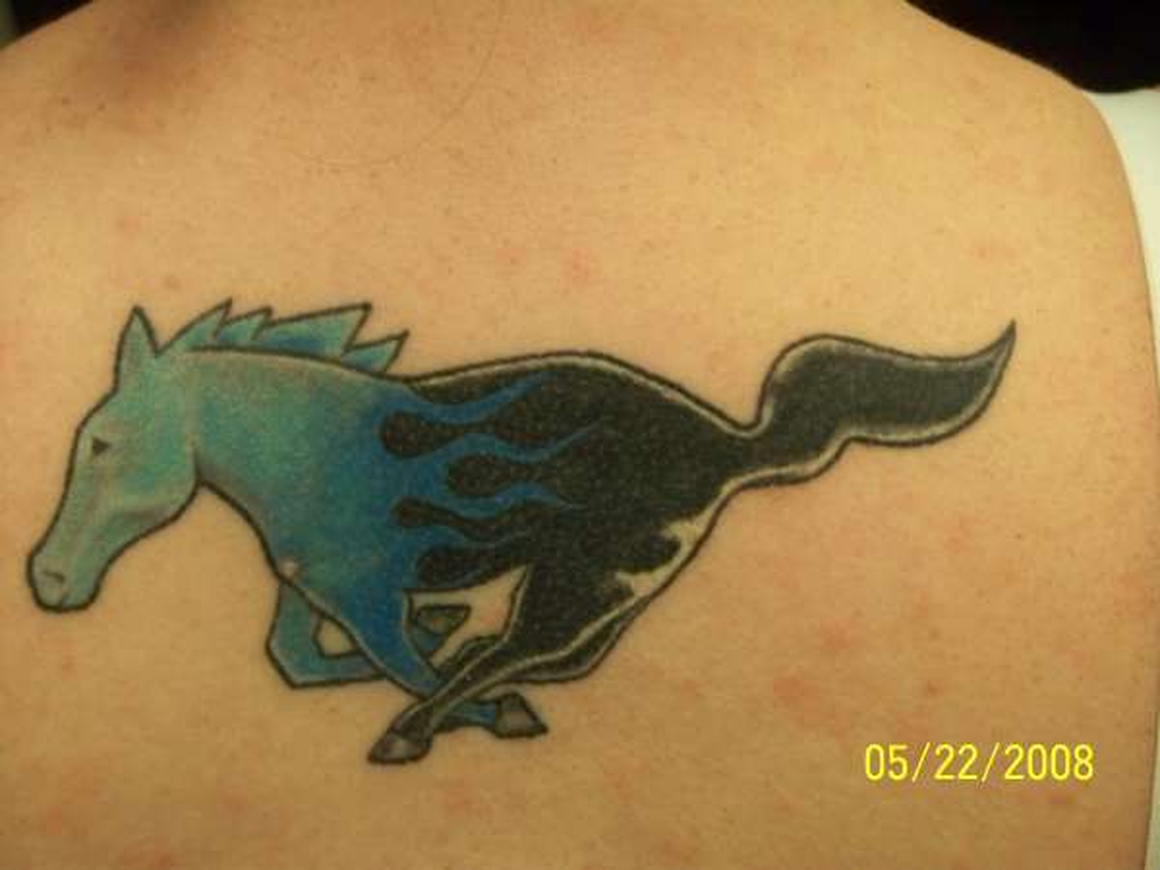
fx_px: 2044
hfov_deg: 31.7
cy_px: 435
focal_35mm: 61
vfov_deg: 24.0
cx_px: 580
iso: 400
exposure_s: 1/50
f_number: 3.1
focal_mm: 12.89
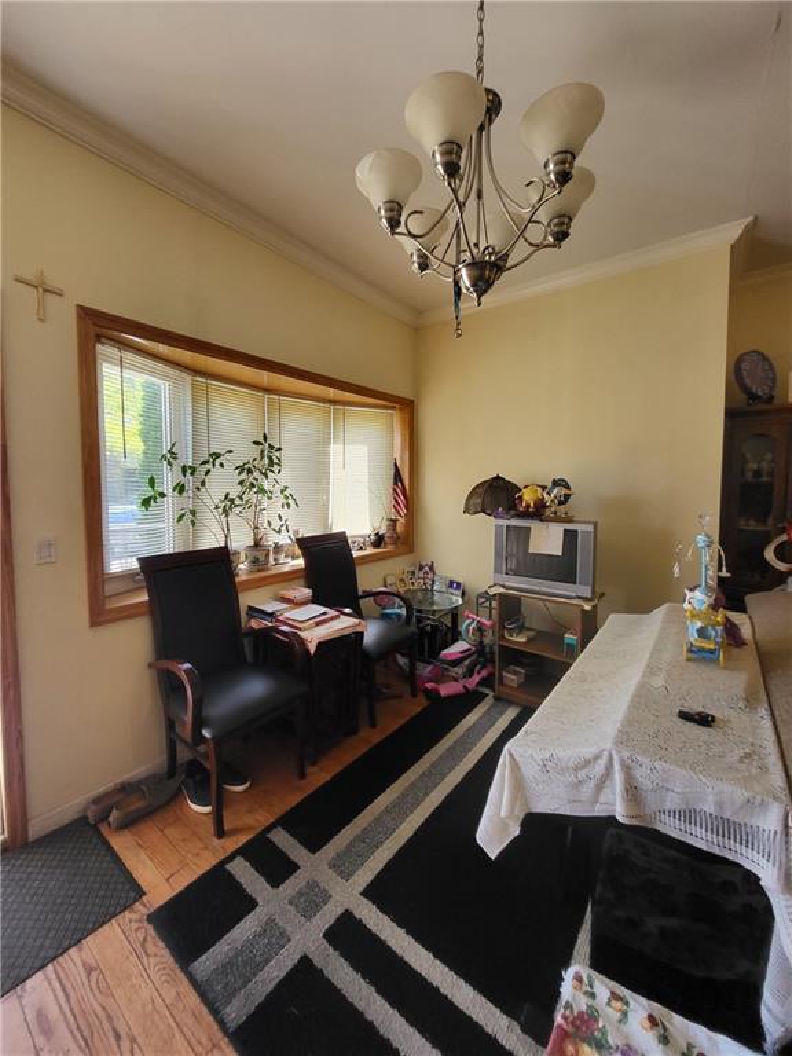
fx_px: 397
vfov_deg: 106.2
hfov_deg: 89.9
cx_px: 396
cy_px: 528
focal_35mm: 13
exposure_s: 1/60
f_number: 2.2
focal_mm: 1.74
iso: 160
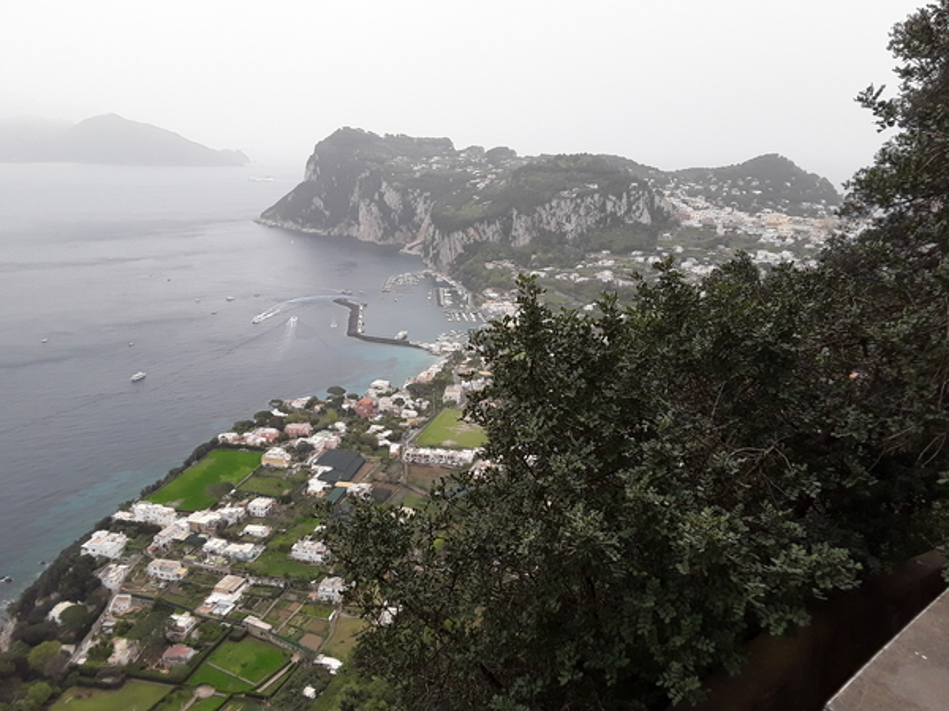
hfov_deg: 65.3
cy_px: 356
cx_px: 474
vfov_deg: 51.4
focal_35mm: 27
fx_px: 740
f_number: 1.9
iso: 40
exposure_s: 1/659
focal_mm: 2.91
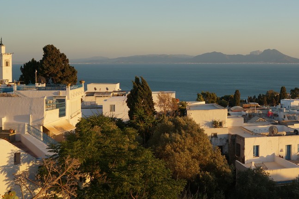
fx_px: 465
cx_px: 238
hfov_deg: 34.6
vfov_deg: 24.1
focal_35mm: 56
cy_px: 73
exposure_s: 1/250
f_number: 5
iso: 100
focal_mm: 20
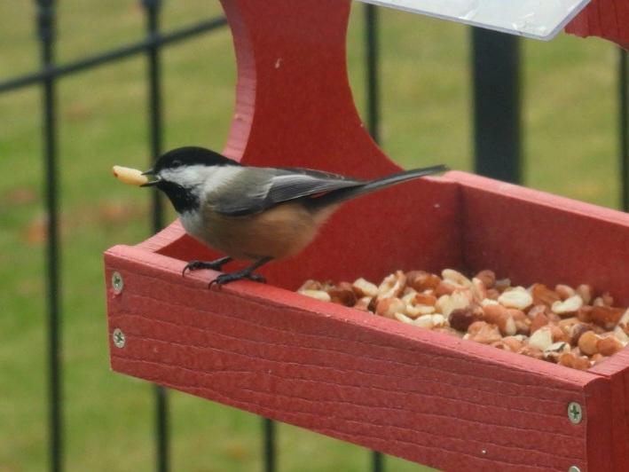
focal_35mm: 170
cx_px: 314
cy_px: 236
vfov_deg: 8.7
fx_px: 3090
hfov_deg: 11.6
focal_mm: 30.3
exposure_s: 1/250
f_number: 4.5
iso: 280
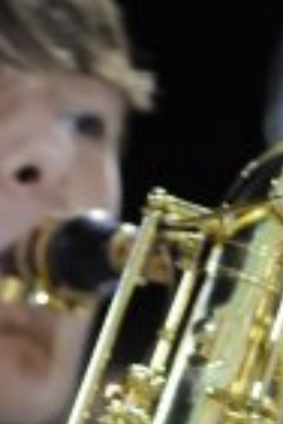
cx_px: -26
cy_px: 731
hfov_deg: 2.8
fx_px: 5884
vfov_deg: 4.1
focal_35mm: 499
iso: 1600
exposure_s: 1/50
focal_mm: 78
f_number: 2.8
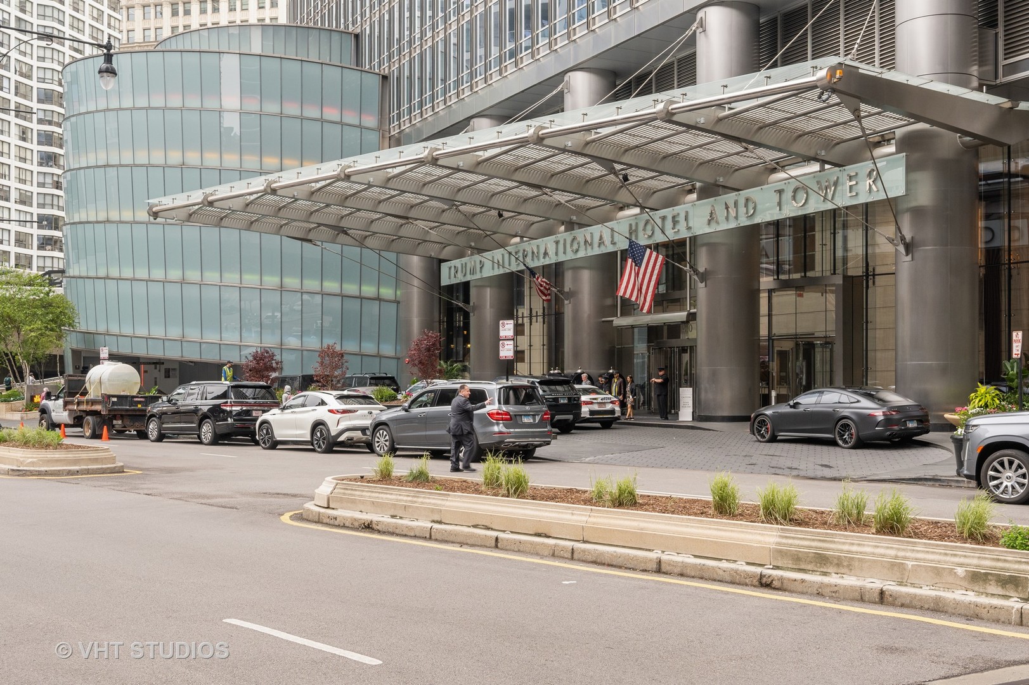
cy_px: 342
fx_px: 1085
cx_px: 514
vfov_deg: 35.0
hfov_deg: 50.7
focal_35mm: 38
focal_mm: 25.5
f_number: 9.5
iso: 200
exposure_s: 1/60
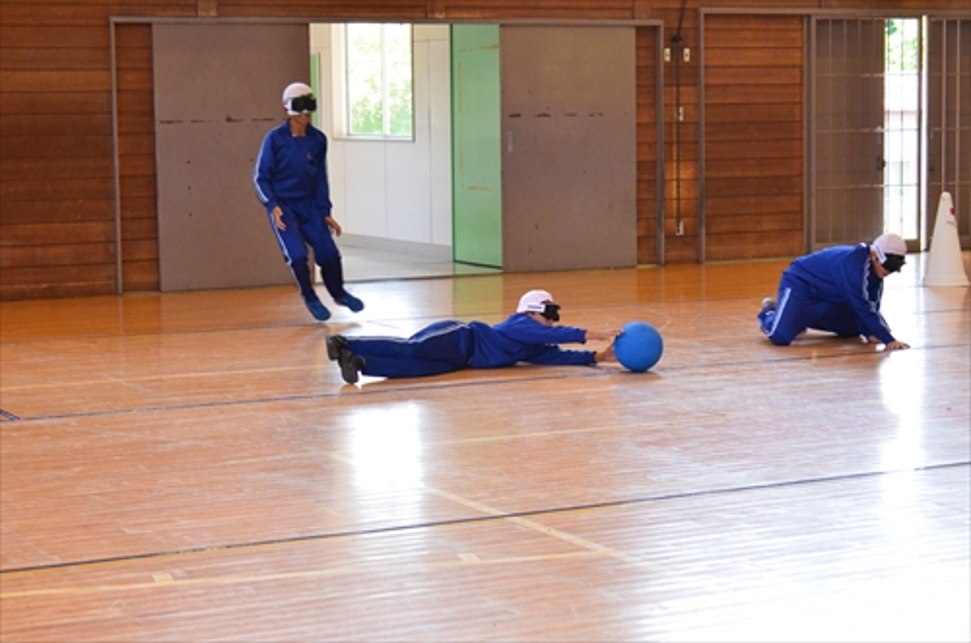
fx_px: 2099
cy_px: 322
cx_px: 486
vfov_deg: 17.4
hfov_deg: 26.0
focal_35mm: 78
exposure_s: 1/250
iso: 2500
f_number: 5.6
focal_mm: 52
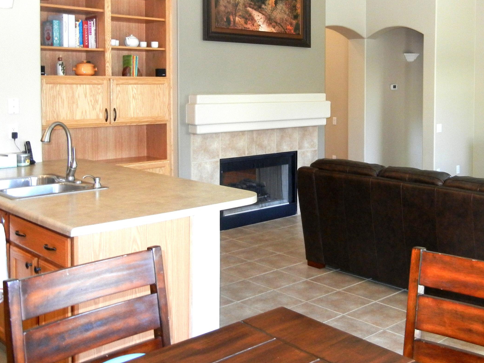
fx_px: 601
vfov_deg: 33.2
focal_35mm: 43
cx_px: 319
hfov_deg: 43.3
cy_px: 108
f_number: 3.5
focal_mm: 5.4
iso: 392
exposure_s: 1/30
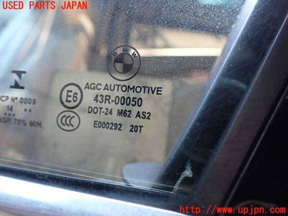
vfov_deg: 46.8
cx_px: 144
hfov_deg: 60.0
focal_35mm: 30
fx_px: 250
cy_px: 108
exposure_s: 1/125
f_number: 2.3
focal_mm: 5.4
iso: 320
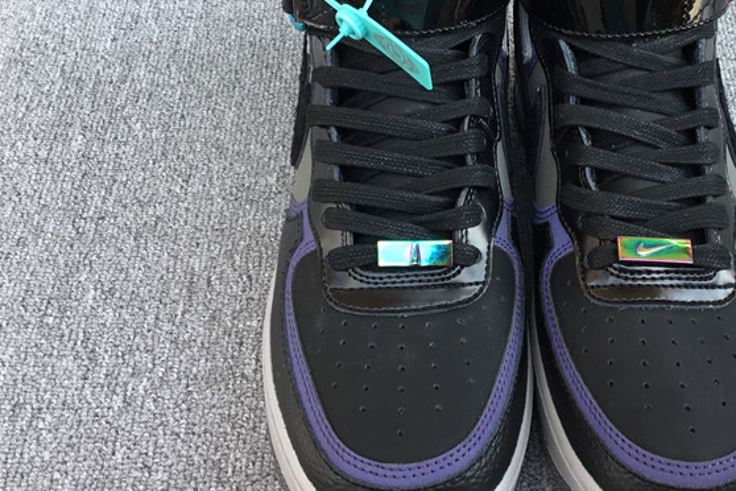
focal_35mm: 52
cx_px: 481
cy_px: 159
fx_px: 1063
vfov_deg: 25.8
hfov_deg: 37.8
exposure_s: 1/100
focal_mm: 3.3
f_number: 2.4
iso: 32
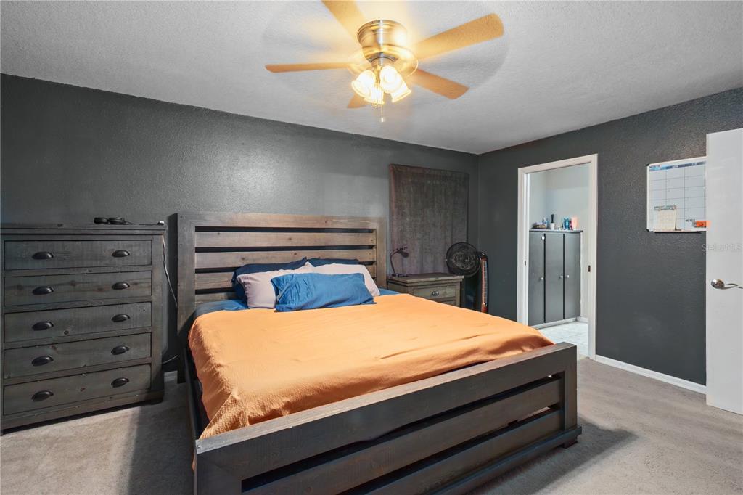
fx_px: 309
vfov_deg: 77.3
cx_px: 372
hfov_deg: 100.4
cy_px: 248
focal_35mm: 15
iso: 250
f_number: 9
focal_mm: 10
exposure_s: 4
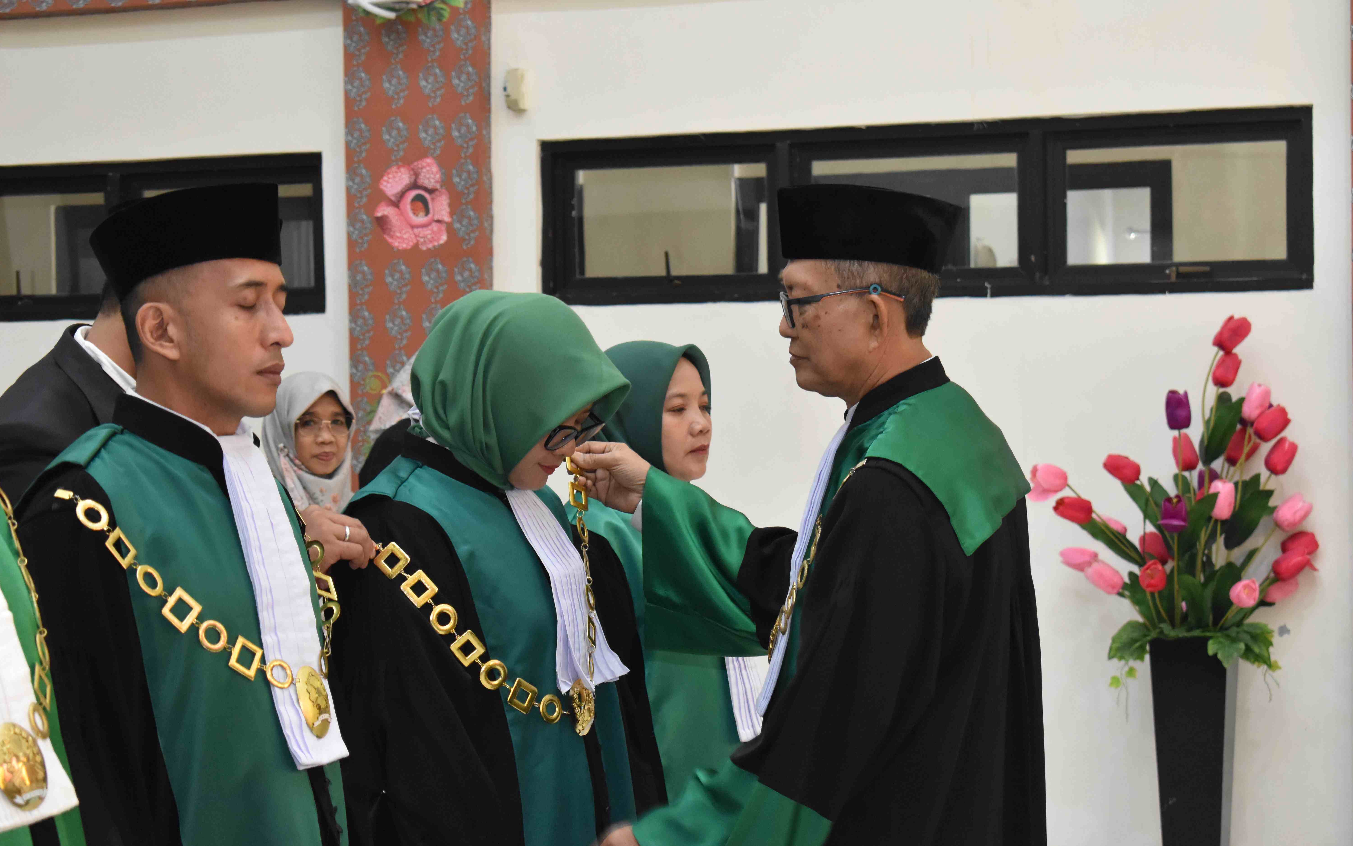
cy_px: 395
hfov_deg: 24.5
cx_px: 675
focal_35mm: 85
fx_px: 3116
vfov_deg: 15.5
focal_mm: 55
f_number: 5.6
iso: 3200
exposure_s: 1/60
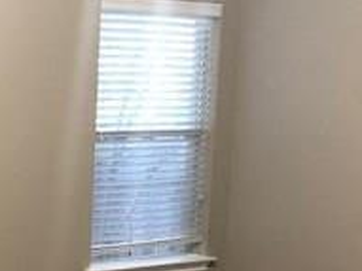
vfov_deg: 15.3
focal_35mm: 94
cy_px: 301
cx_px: -17
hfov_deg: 20.1
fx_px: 982
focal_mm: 4
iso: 100
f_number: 1.8
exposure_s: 1/15
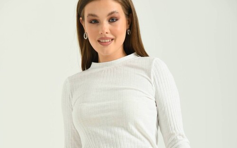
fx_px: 1343
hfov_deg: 10.1
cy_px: 149
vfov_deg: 6.3
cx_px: 118
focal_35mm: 208
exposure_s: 1/160
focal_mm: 135
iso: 100
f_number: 6.3
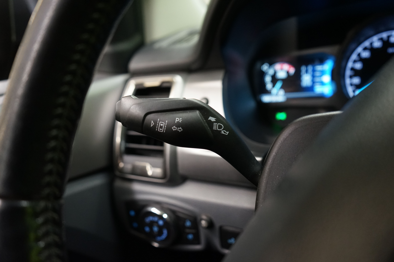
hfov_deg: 65.5
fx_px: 306
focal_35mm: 28
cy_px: 131
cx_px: 197
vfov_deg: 46.4
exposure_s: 1/60
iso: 2000
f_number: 3.5
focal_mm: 28
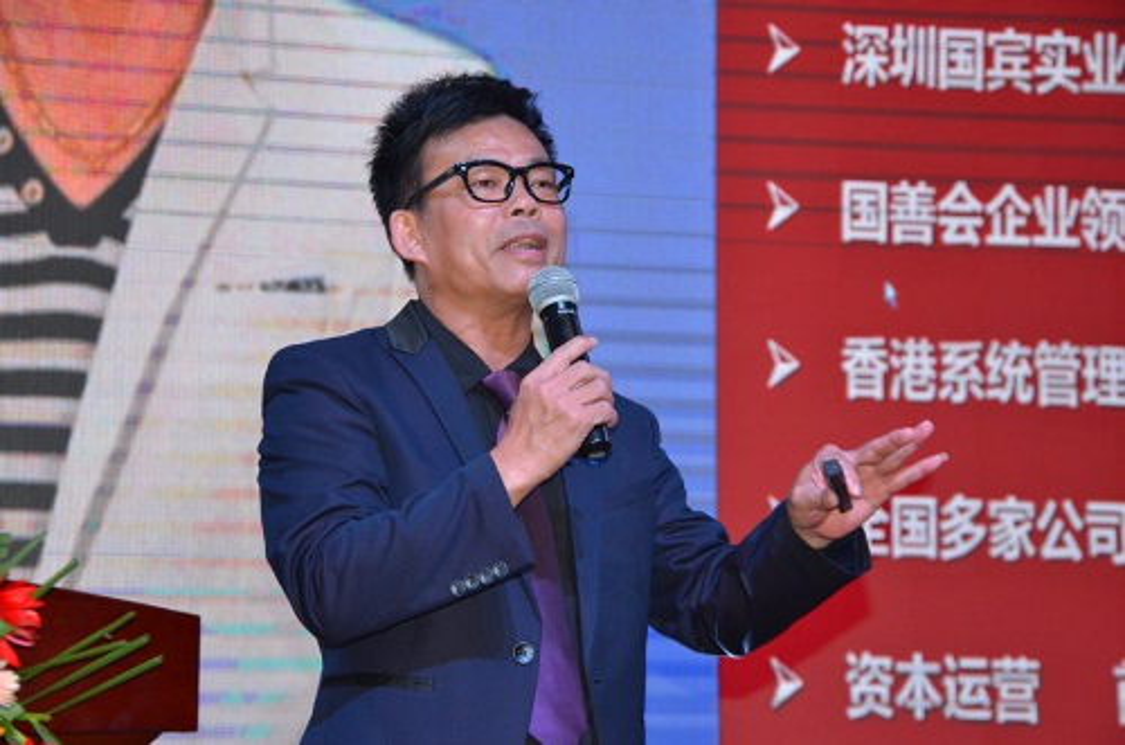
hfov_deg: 18.2
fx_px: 3508
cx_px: 562
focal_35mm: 112
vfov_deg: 12.1
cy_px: 372
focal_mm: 75
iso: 1250
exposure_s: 1/250
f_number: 5.6
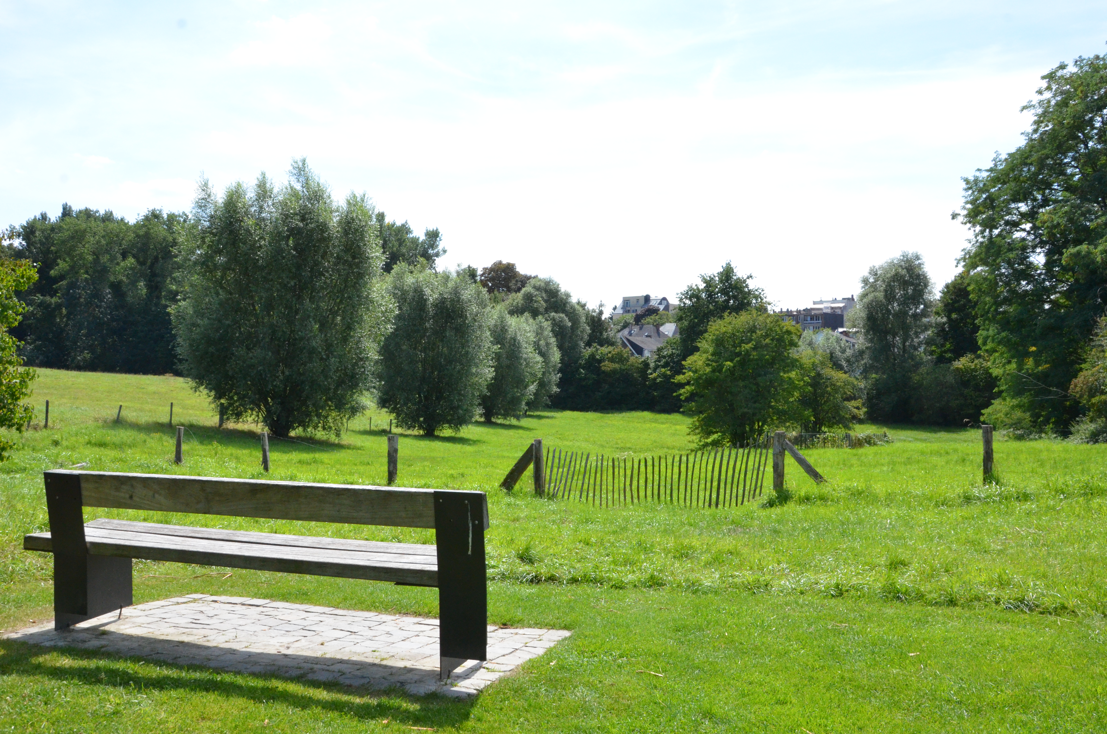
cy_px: 367
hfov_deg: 59.6
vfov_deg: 41.5
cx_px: 554
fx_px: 967
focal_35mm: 32
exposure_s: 1/1000
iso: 2000
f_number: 16
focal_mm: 21
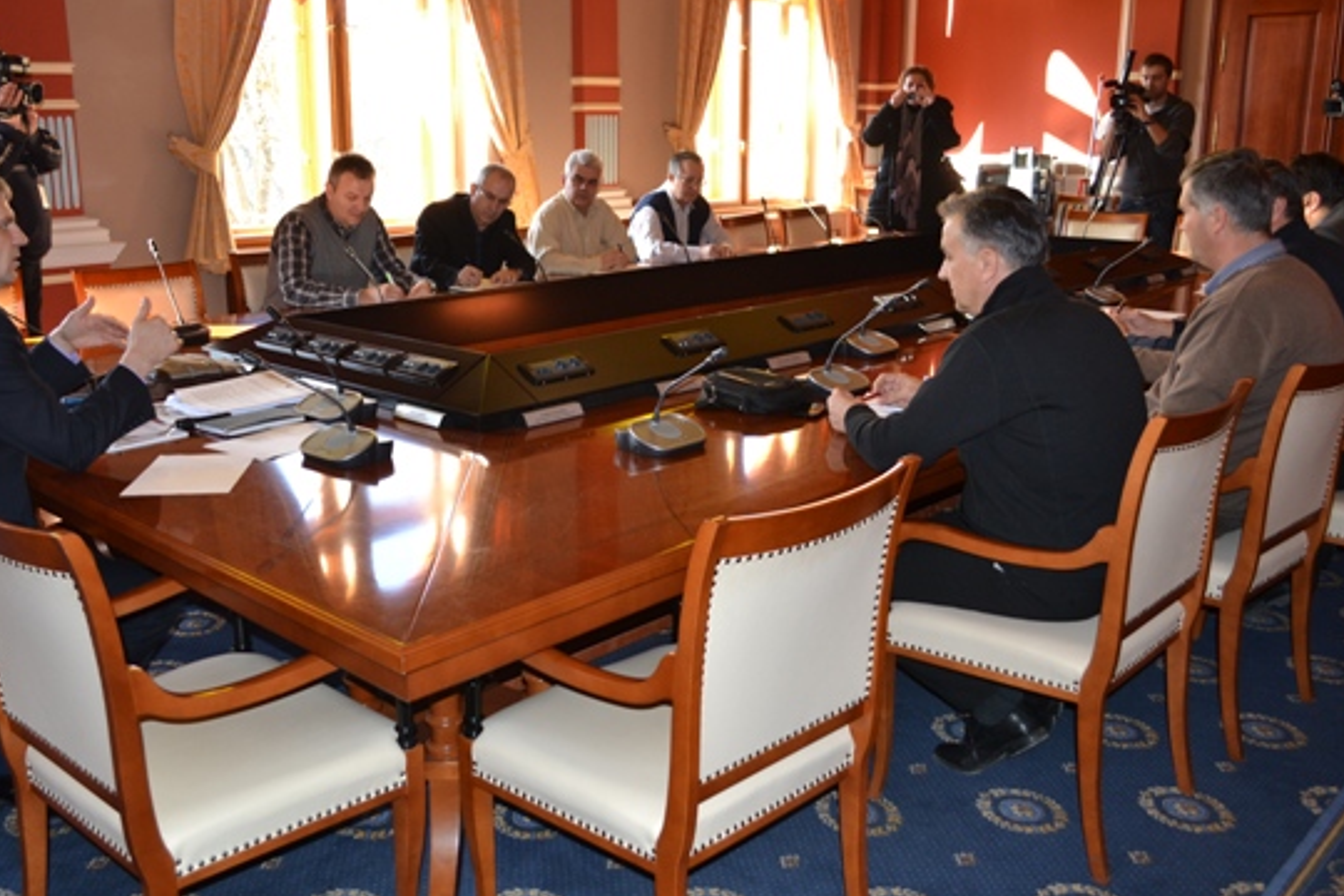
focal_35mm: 32
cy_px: 387
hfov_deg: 58.5
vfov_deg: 41.0
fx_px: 1195
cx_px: 590
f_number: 4
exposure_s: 1/60
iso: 400
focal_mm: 18
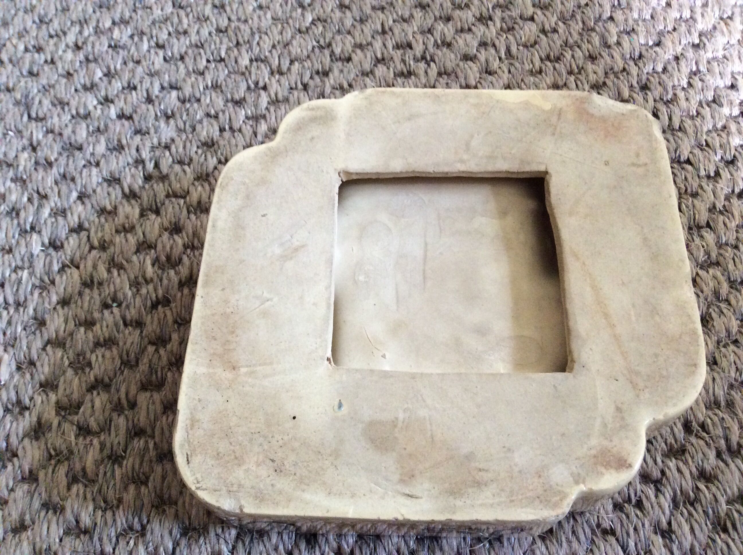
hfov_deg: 56.9
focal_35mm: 32
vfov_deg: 44.1
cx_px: 372
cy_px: 278
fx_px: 686
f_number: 2.4
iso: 250
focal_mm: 3.3
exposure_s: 1/25
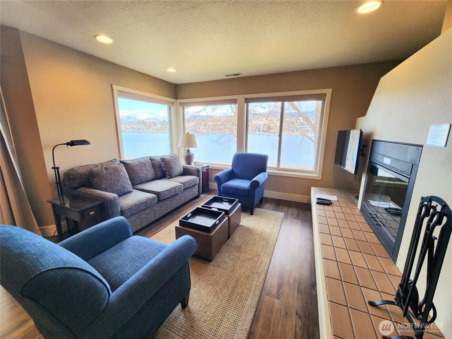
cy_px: 170
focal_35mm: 13
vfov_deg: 89.9
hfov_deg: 106.2
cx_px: 226
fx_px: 170
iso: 80
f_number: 2.2
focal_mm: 2.2
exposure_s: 1/120
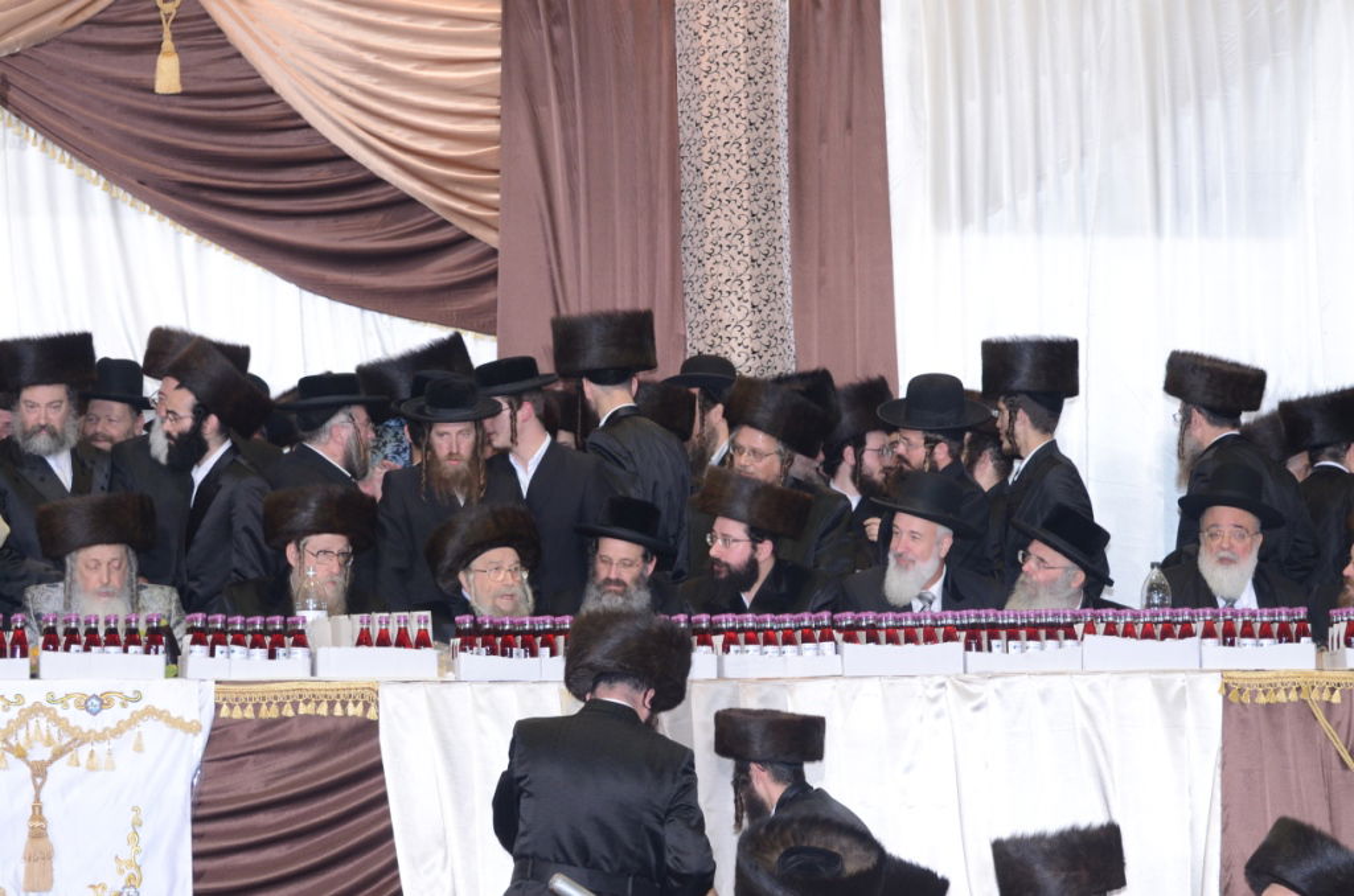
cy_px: 448
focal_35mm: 105
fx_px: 3941
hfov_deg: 19.5
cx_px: 677
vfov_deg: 13.0
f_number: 5.6
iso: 800
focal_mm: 70
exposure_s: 1/125
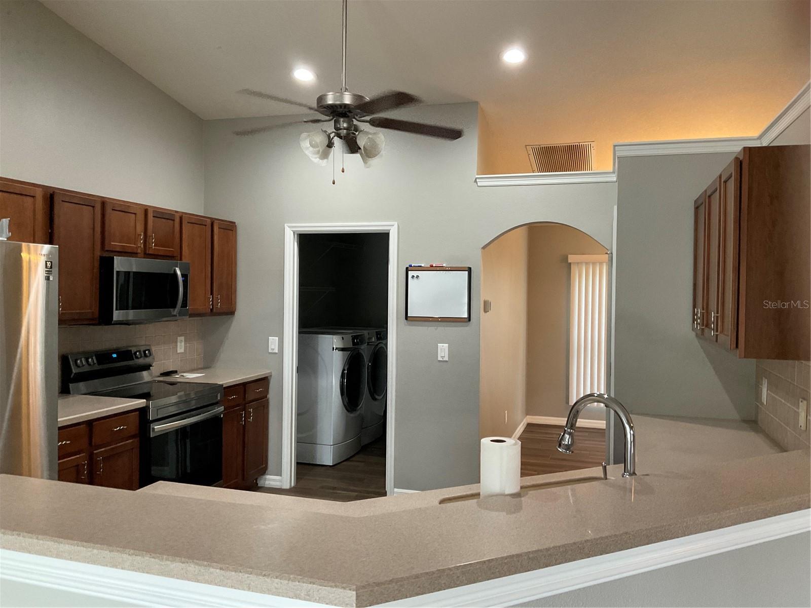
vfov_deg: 48.2
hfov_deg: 61.7
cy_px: 304
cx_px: 406
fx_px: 679
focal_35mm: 29
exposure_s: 1/60
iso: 160
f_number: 1.8
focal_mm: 3
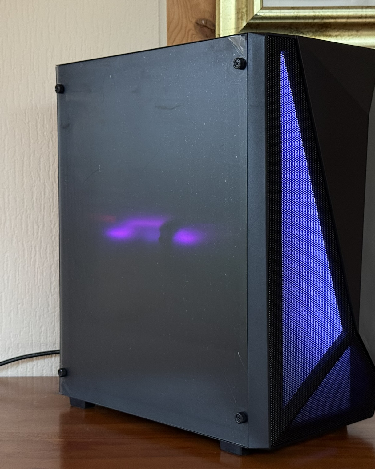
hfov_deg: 24.2
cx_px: 220
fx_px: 874
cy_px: 234
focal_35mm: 63
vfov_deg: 30.0
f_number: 1.78
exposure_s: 1/60
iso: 250
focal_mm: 6.76
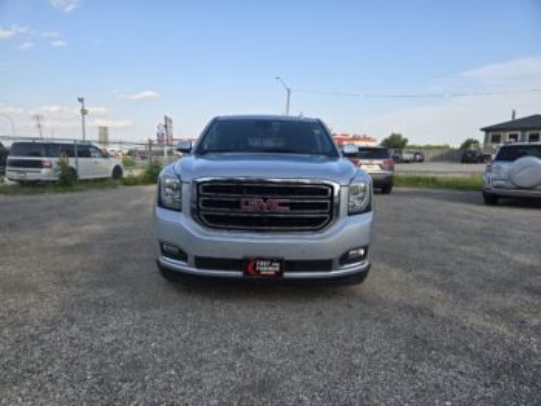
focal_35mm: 23
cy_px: 203
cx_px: 270
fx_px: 360
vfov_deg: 58.9
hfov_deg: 73.9
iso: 80
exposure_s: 1/2921
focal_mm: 5.4
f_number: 1.8
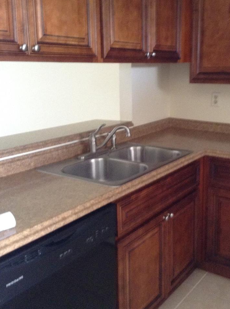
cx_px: 145
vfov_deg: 44.8
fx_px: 373
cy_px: 139
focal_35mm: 42
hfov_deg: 34.1
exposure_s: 1/17
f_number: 2.4
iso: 250
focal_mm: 3.3
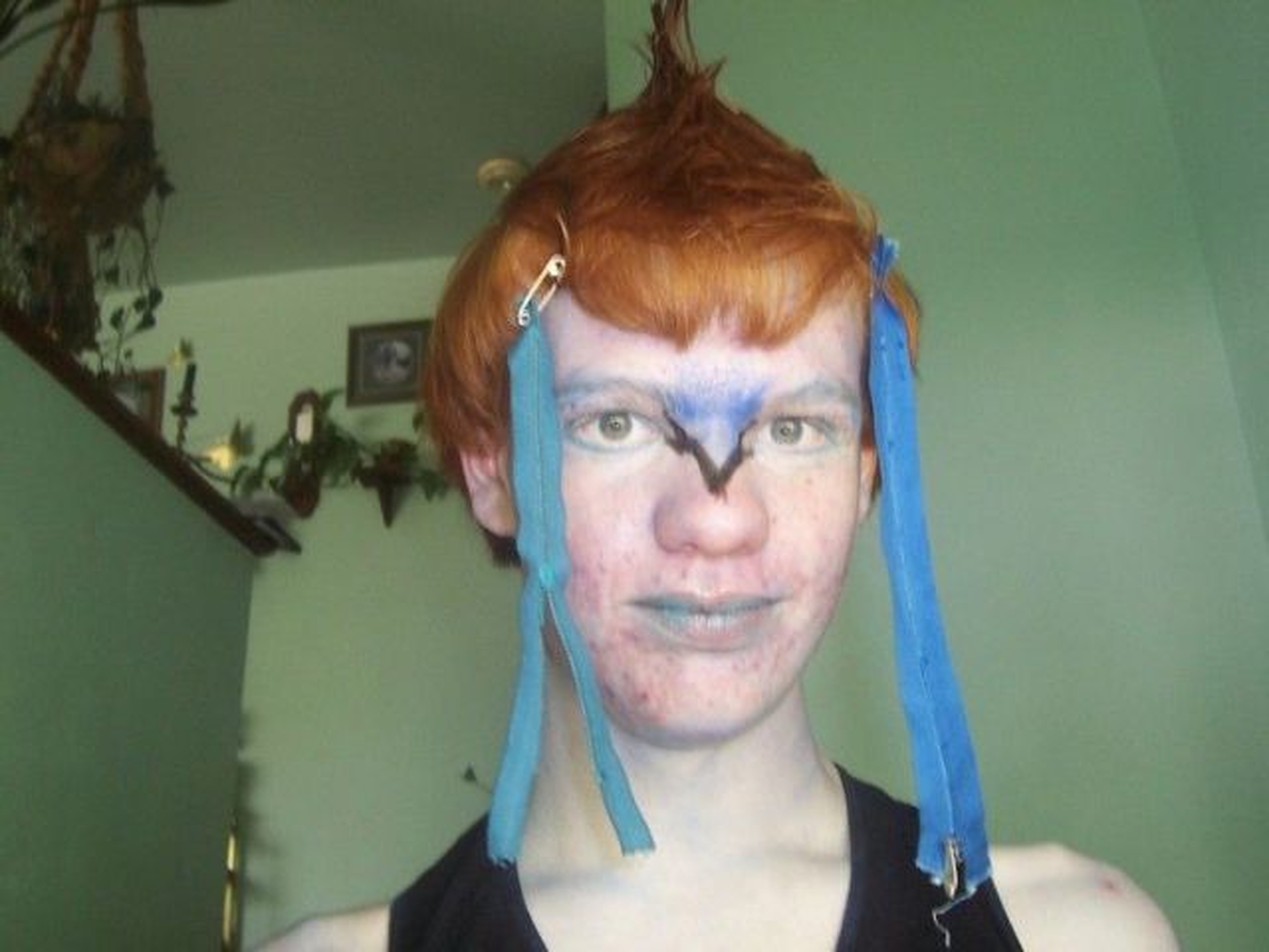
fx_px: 1356
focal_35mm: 37
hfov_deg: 50.1
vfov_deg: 38.7
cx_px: 634
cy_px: 476
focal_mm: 5.6
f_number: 2.8
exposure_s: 1/20
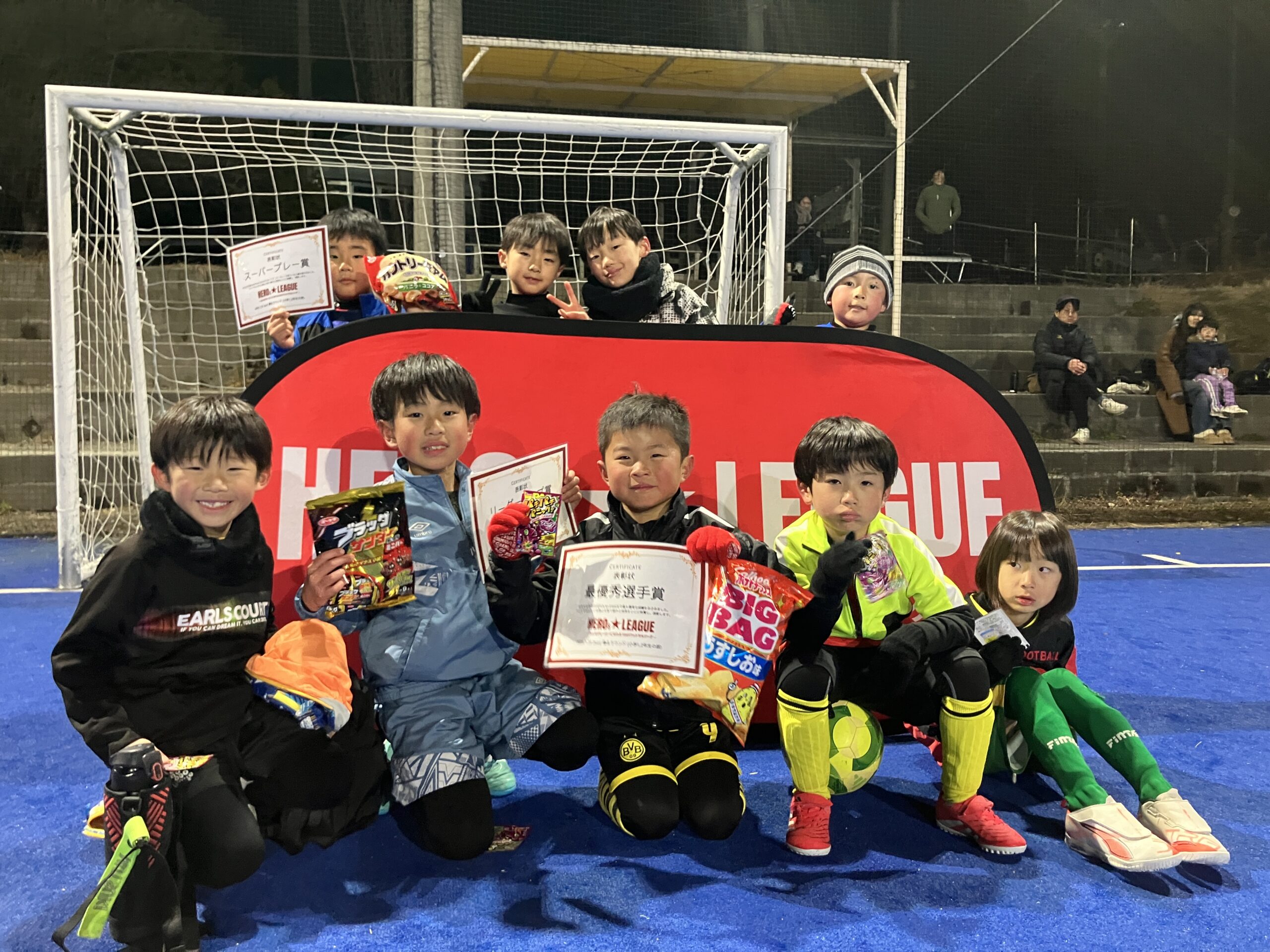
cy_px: 476
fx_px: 1027
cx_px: 635
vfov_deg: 49.7
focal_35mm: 28
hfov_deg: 63.4
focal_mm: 3.99
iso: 400
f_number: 1.8
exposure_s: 1/30
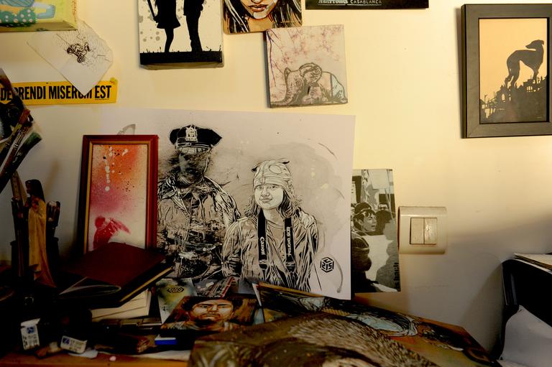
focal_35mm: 29
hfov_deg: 63.7
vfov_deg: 44.9
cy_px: 184
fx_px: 444
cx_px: 276
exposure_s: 1/100
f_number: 4.5
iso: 1250
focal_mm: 29
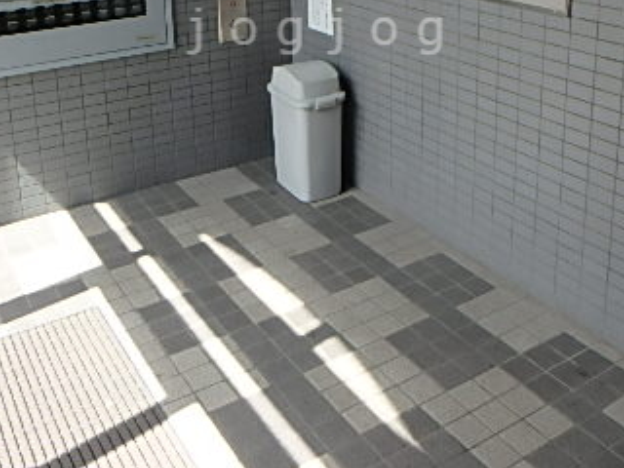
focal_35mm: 42
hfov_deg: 44.8
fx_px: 757
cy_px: 31
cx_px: 320
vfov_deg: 32.3
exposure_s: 1/250
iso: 125
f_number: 3.5
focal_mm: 3.7
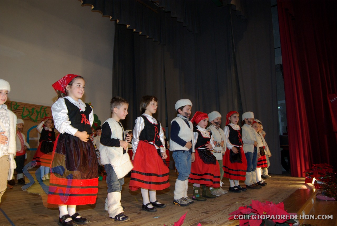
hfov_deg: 67.3
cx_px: 168
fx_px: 253
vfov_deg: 48.1
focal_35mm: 27
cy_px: 113
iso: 400
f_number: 5.6
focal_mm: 18
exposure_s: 1/30
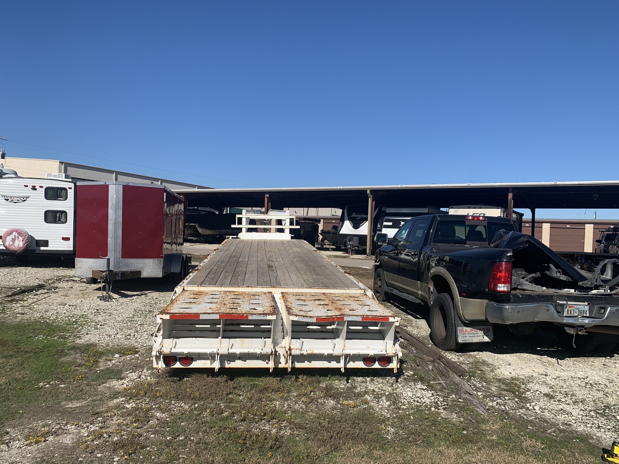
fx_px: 465
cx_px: 310
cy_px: 232
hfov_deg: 67.3
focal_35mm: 26
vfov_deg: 53.1
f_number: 1.8
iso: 25
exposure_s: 1/3401
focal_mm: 4.25
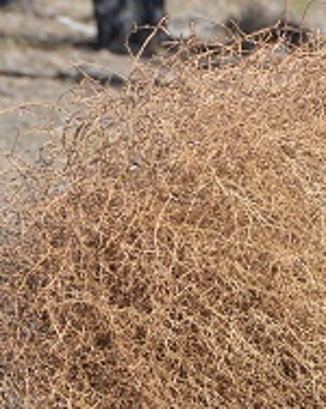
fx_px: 6789
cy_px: 251
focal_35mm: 562
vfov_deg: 3.4
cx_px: 315
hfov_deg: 2.7
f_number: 6.3
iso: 200
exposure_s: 1/640
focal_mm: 150
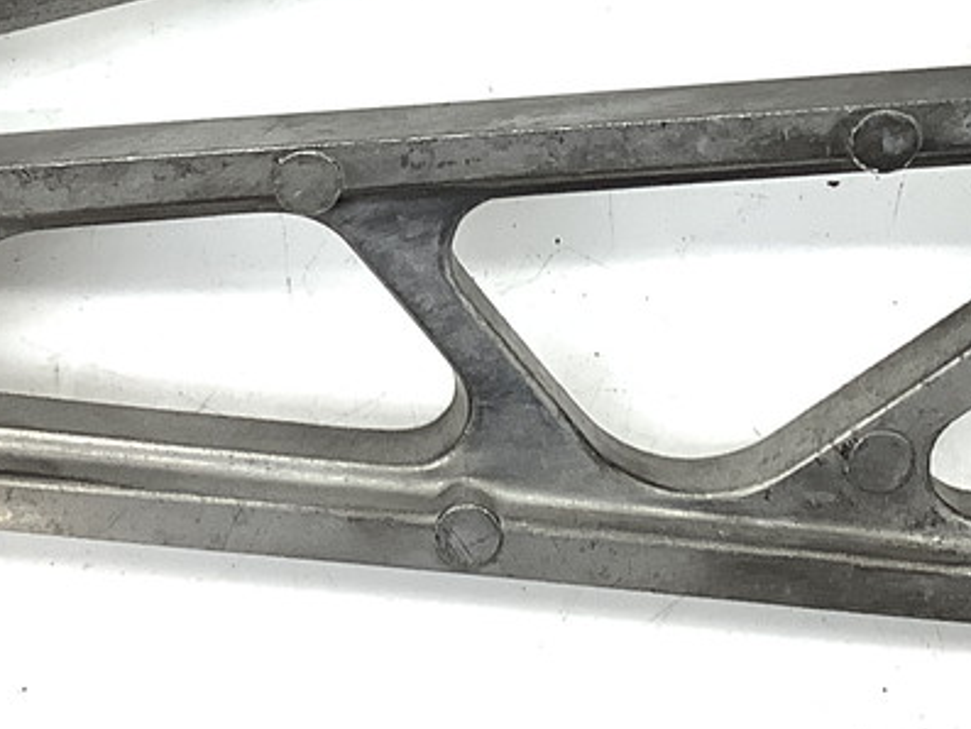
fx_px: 2806
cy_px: -59
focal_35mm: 100
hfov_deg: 19.6
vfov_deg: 14.5
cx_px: 555
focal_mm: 3.3
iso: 64
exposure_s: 1/60
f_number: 2.4
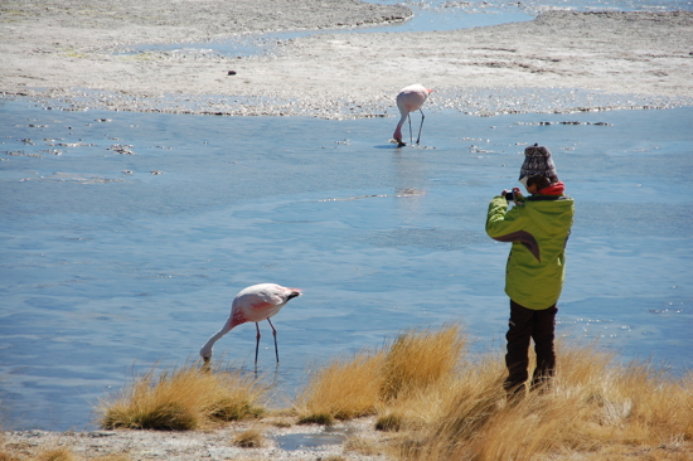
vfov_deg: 6.8
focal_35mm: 202
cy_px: 230
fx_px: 3896
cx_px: 346
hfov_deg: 10.2
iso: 200
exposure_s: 1/800
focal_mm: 135
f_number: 6.3
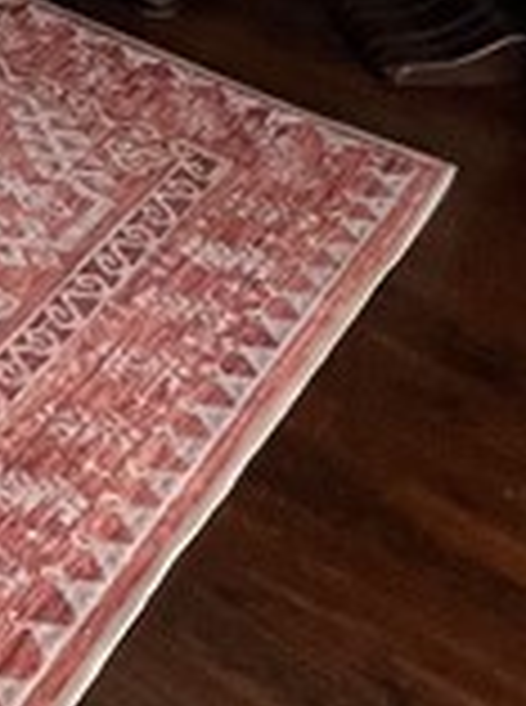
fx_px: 1729
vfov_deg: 17.4
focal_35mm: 85
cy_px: -657
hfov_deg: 14.7
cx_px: -477
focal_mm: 1.57
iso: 80
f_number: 1.8
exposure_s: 1/99
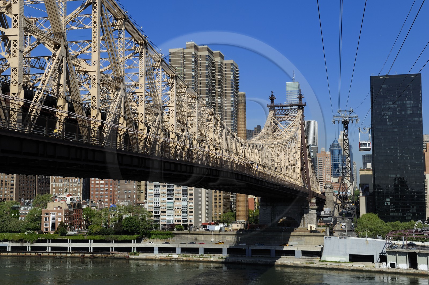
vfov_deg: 28.0
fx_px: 572
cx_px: 214
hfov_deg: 41.1
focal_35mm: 48
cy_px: 142
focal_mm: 48
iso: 200
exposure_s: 1/250
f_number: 11
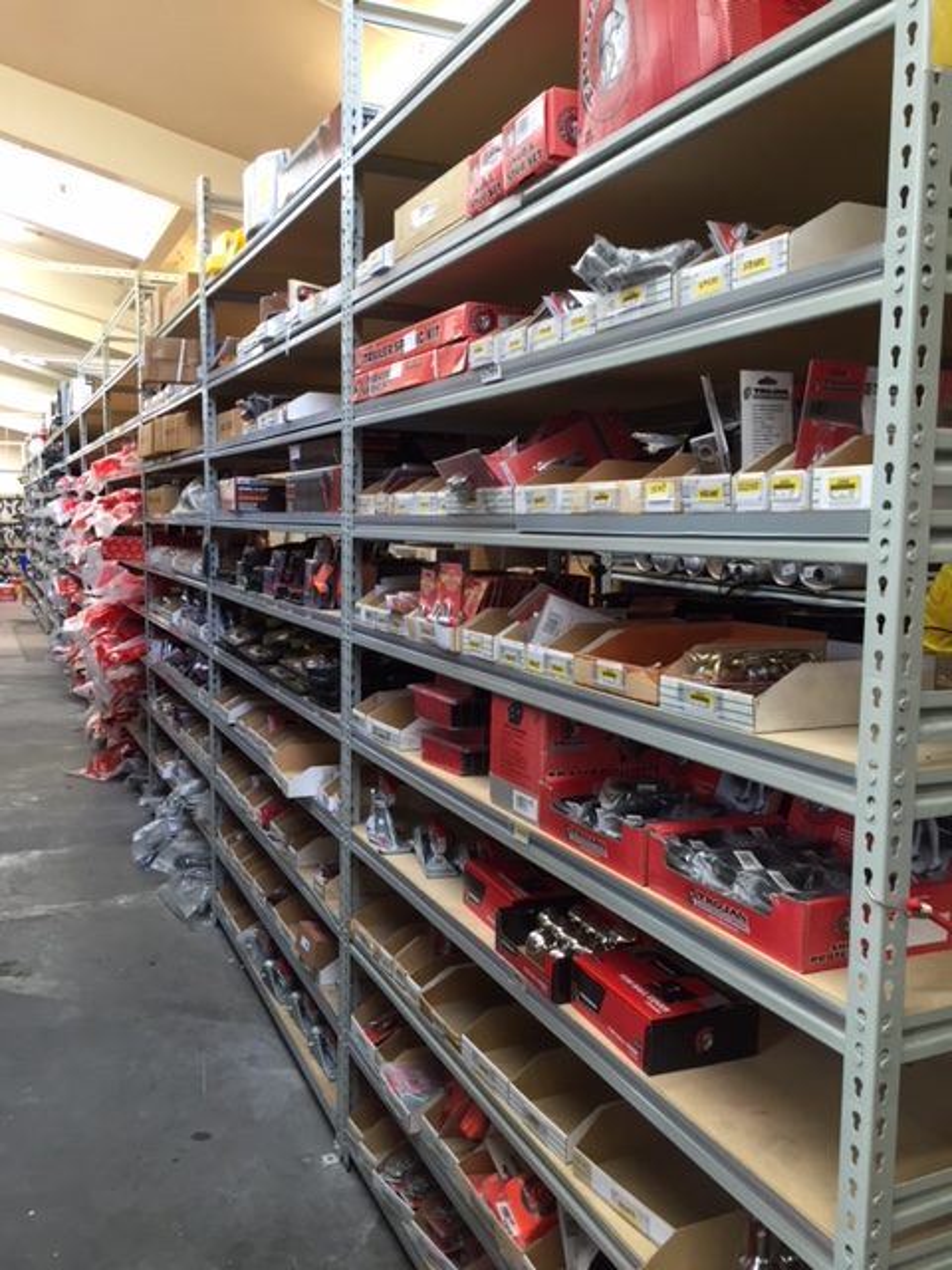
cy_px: 635
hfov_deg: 48.2
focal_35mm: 29
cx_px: 476
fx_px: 1063
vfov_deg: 61.7
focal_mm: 4.15
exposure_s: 1/33
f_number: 2.2
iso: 80
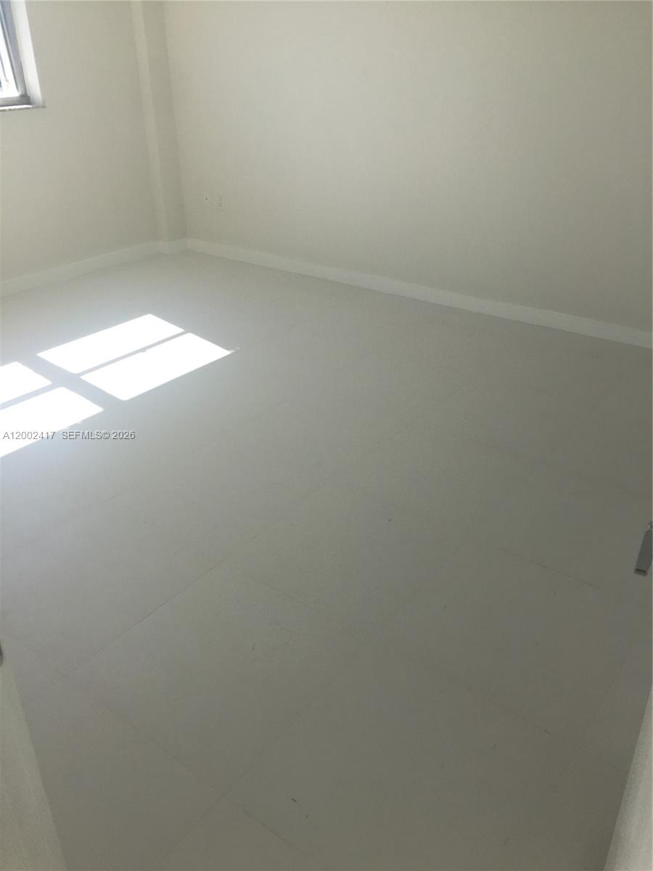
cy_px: 436
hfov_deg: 48.2
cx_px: 326
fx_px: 729
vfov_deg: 61.7
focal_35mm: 29
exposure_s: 1/989
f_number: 2.2
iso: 32
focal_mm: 4.15
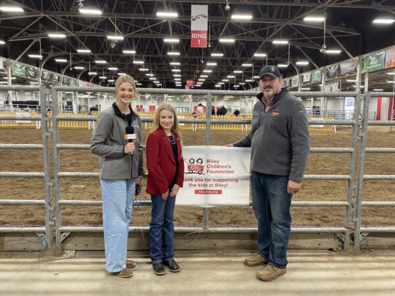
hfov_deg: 67.3
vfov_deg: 53.1
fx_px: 297
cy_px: 148
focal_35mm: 26
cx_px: 198
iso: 125
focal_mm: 4.25
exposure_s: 1/60
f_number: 1.8
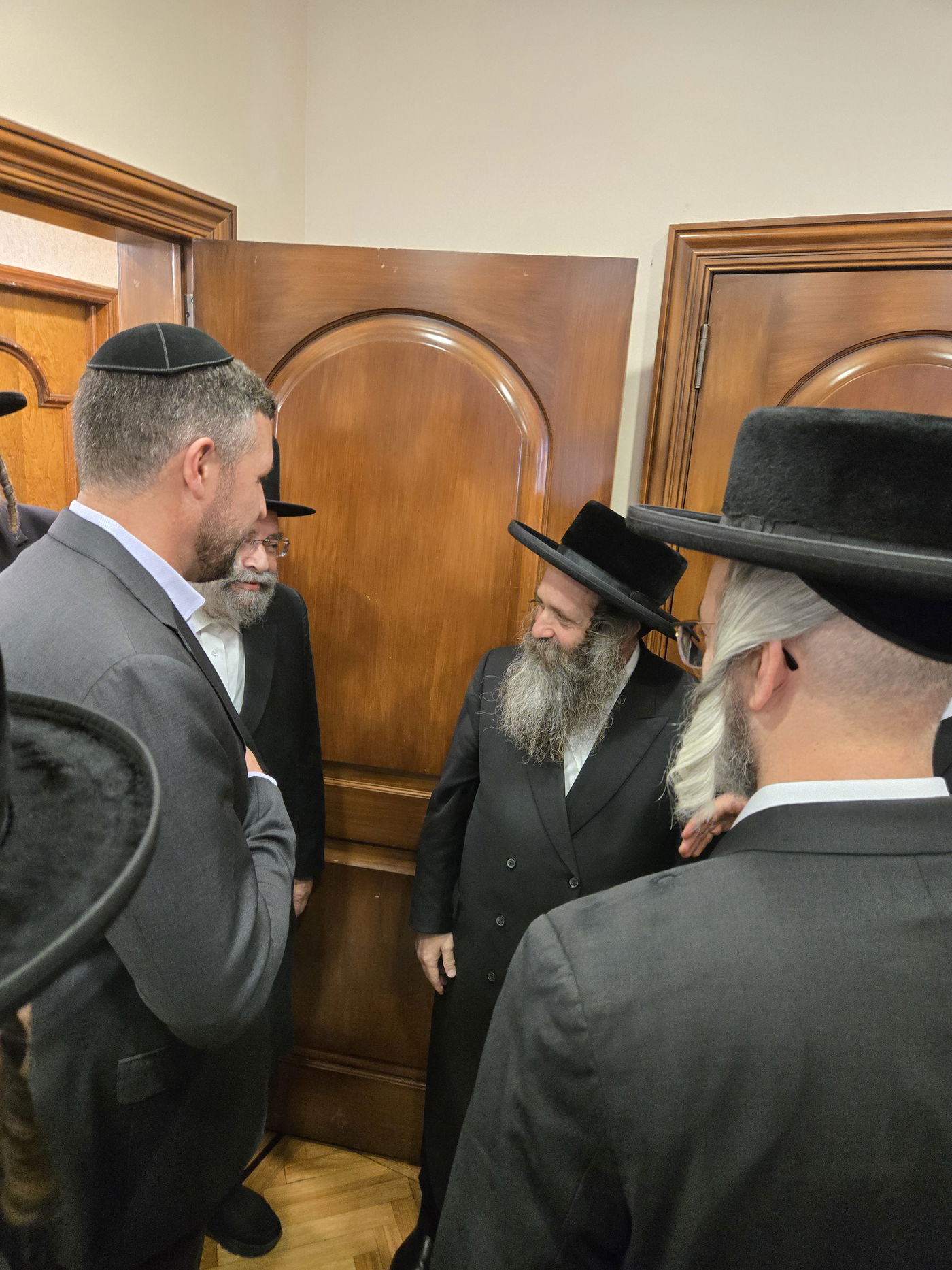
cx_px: 476
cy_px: 635
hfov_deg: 58.9
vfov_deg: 73.9
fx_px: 843
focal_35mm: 23
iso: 800
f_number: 1.8
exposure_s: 1/120
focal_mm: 5.4
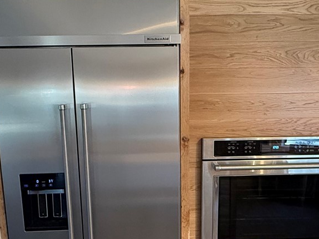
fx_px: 360
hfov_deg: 47.8
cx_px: 164
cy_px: 160
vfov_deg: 36.5
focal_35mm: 39
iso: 500
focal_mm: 2.22
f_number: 2.2
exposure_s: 1/60
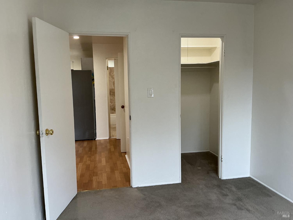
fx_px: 245
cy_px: 110
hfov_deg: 61.7
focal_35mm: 29
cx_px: 146
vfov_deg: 48.2
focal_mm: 3
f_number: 1.8
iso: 80
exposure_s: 1/60
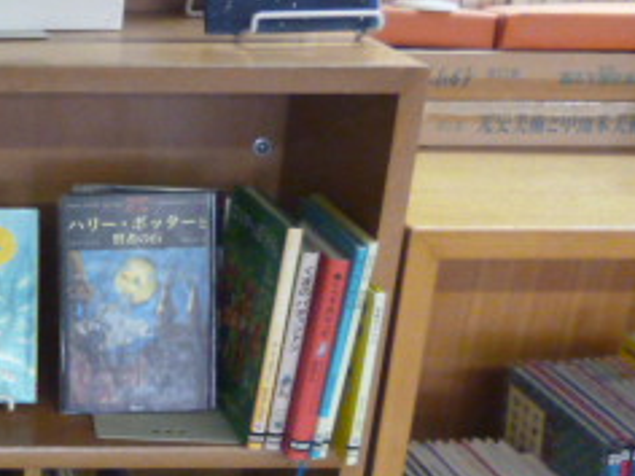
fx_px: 1394
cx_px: -153
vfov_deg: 19.1
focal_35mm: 76
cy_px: 401
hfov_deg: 23.2
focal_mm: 5
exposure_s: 1/100
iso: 800
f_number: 3.1
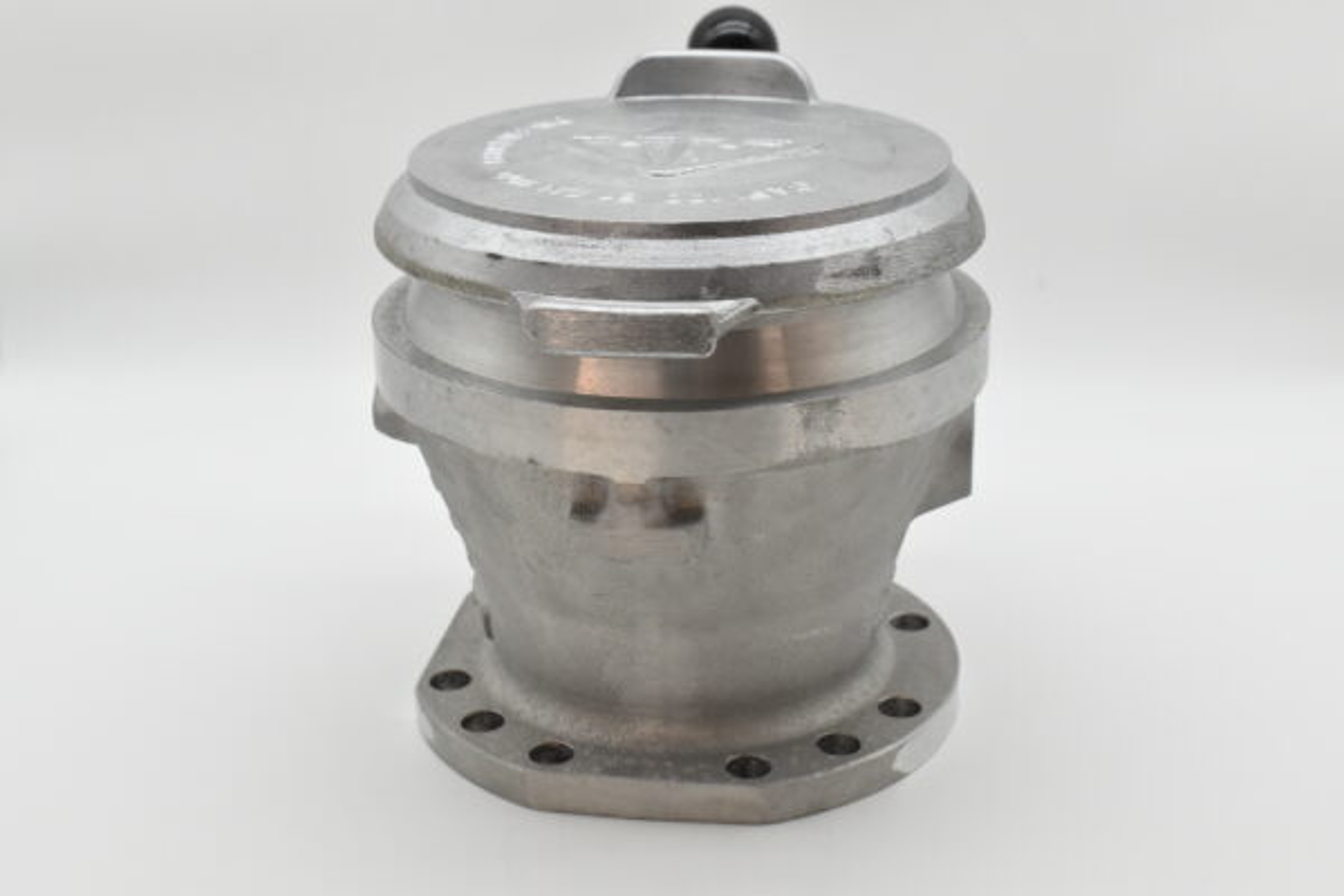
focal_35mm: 57
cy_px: 448
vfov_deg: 23.8
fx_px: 2128
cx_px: 672
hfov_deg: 35.1
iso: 1600
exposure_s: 1/1250
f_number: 8
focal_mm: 38
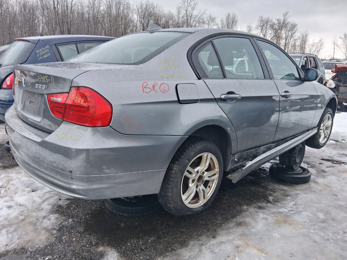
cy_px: 130
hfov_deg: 67.3
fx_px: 261
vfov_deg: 53.1
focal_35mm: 26
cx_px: 174
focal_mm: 3.98
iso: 64
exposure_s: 1/120
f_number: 1.8
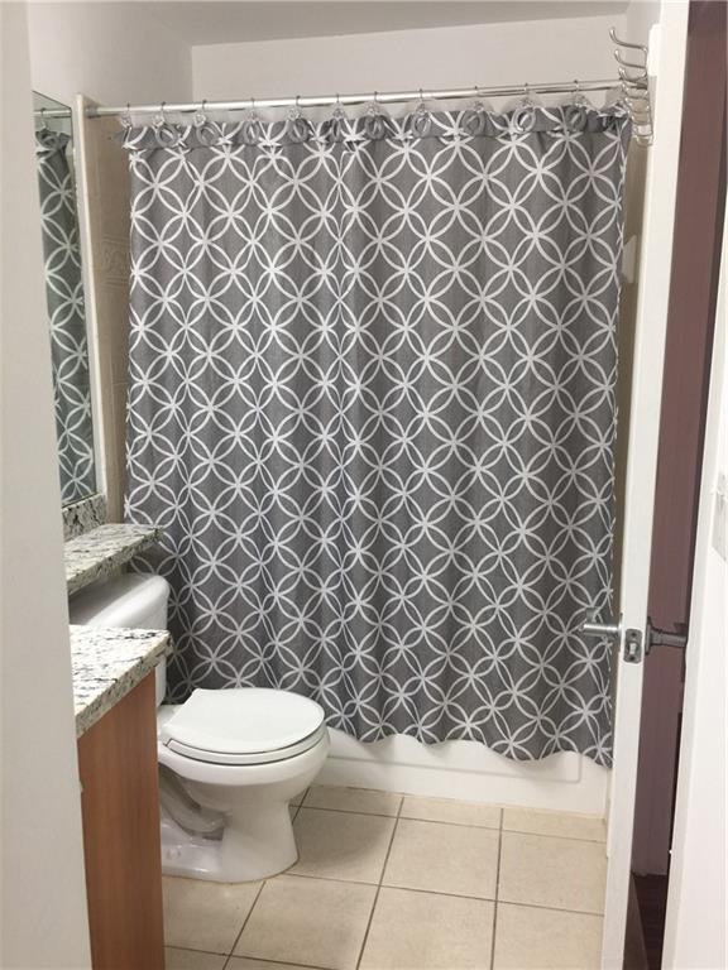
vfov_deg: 61.7
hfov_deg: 48.2
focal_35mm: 29
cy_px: 485
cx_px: 364
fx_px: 813
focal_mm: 4.15
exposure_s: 1/15
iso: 32
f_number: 2.2
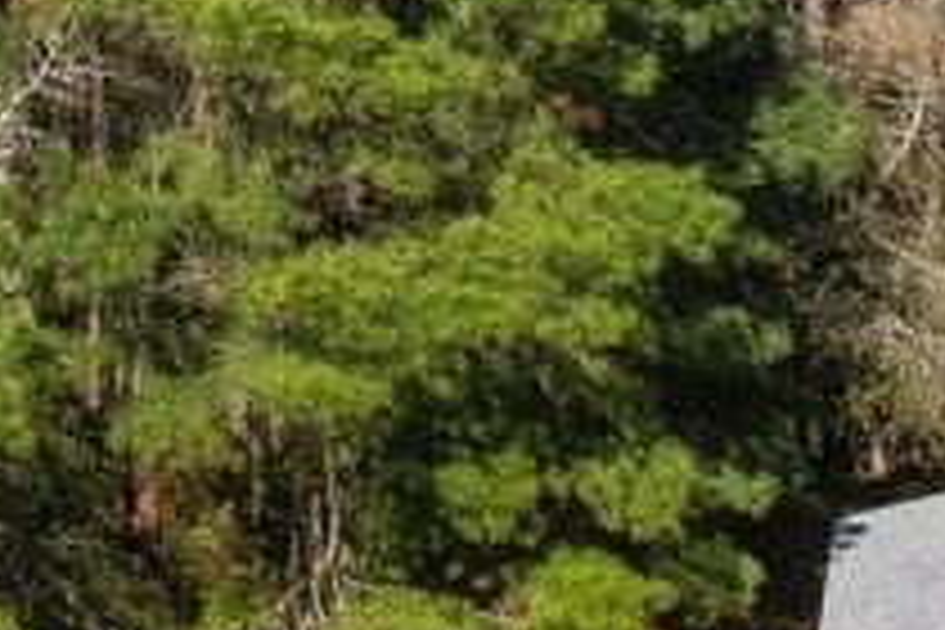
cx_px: -1652
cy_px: -1490
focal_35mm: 170
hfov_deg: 9.9
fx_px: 4462
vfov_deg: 6.9
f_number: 2.8
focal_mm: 8.38
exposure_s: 1/500
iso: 100
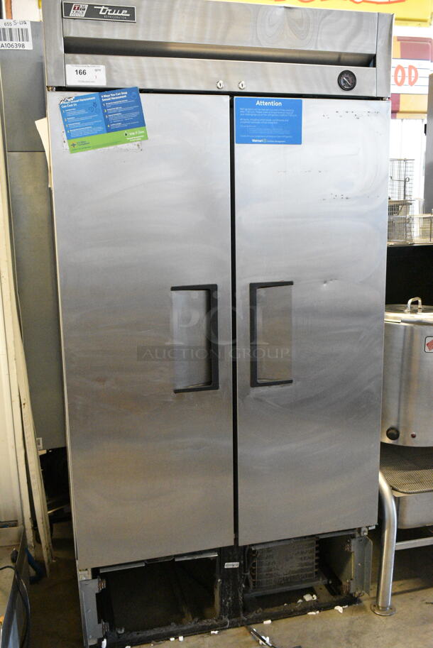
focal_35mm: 34
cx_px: 216
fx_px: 621
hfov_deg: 38.4
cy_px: 324
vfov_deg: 55.1
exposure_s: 1/125
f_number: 5.6
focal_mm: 23
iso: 6400
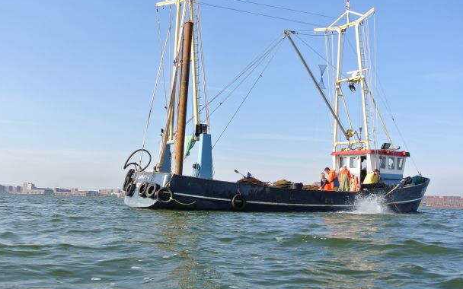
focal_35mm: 34
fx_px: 429
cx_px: 221
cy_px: 170
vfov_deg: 37.2
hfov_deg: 56.7
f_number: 4.5
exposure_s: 1/500
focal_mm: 10
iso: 100
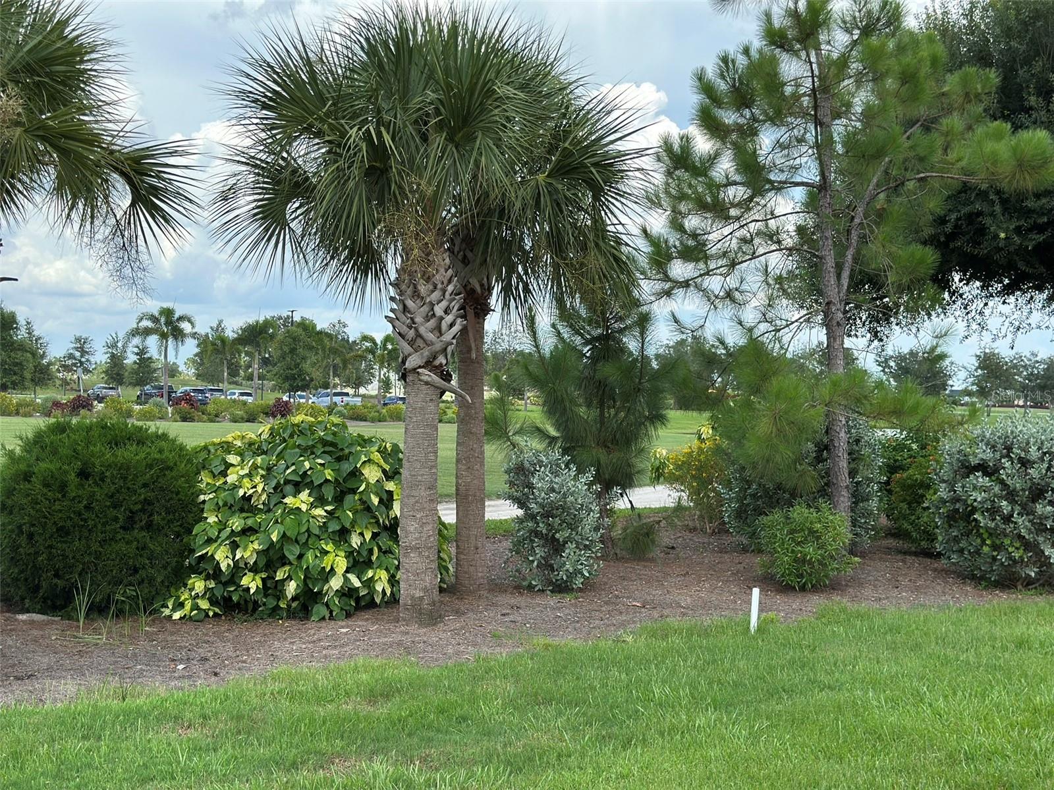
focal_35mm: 48
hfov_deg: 39.7
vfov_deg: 30.3
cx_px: 527
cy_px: 395
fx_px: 1462
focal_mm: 6.86
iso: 100
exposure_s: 1/2114
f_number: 1.78
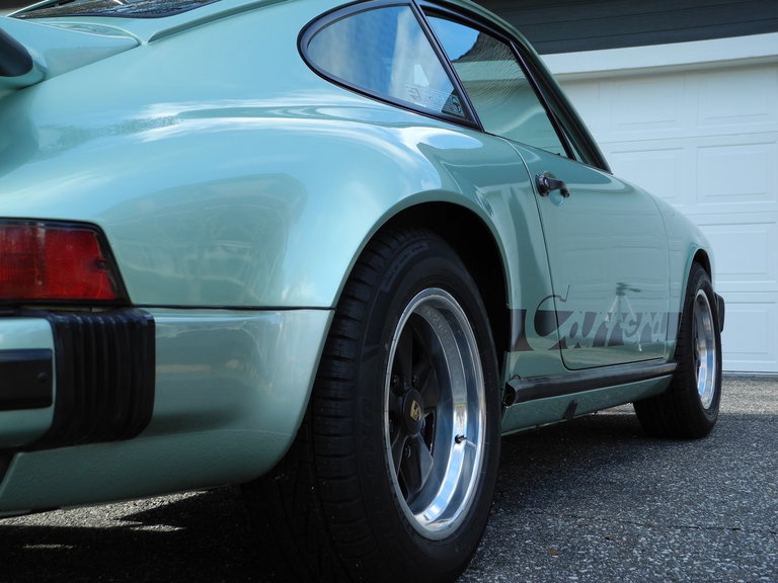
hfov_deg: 38.2
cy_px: 292
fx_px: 1124
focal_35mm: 50
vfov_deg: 29.1
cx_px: 389
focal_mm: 10.7
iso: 100
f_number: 3.5
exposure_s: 1/233
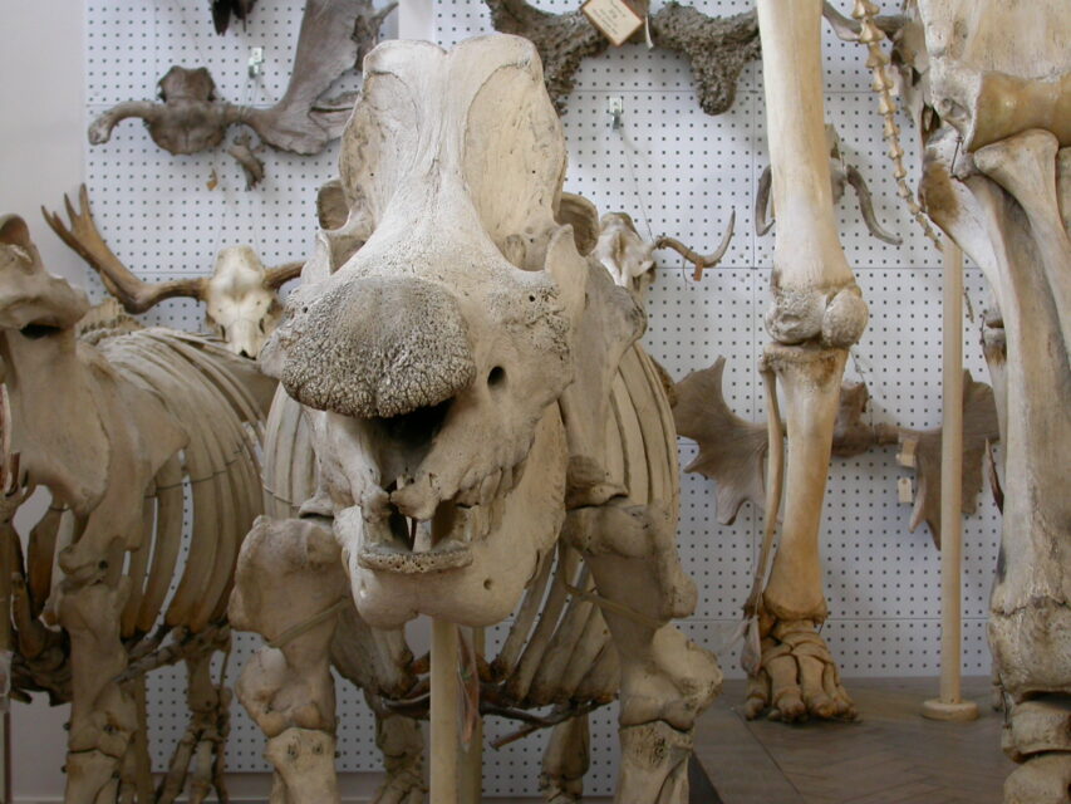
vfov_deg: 24.0
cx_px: 536
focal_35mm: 61
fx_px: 1888
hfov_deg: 31.7
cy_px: 402
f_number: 3.1
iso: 100
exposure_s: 1/17.3
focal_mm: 12.7
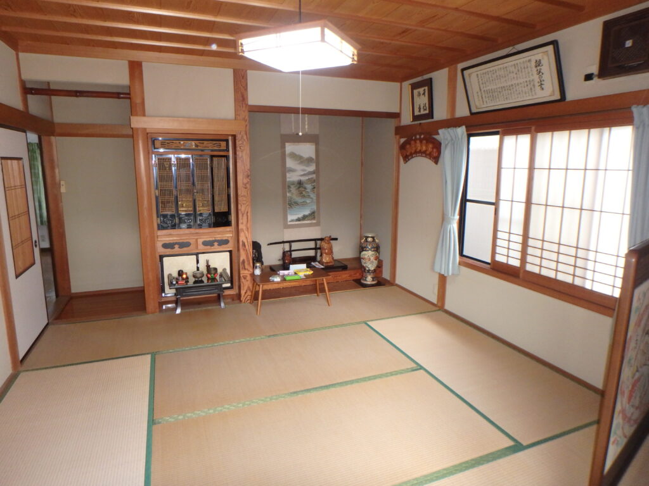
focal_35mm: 21
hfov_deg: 79.0
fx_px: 394
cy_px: 243
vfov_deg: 63.4
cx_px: 324
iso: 400
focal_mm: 3.7
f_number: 3.5
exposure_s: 1/30
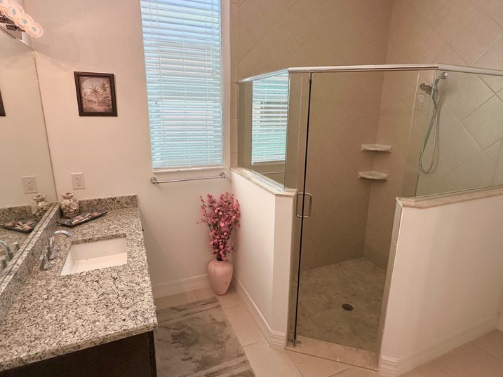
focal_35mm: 20
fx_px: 291
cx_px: 247
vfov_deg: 66.0
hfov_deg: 81.7
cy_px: 184
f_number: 2.2
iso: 40
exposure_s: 1/210
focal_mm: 2.22
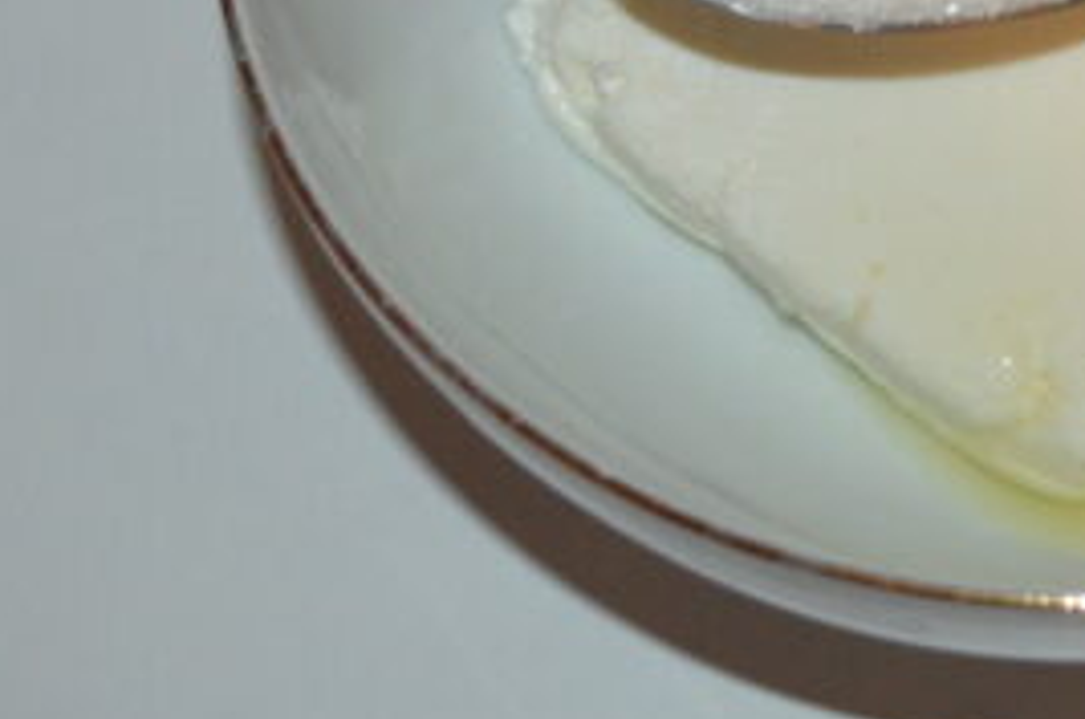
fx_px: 3791
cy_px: -165
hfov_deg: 16.0
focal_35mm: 126
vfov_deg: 10.6
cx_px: 1073
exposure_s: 1/60
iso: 1250
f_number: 4.8
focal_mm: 32
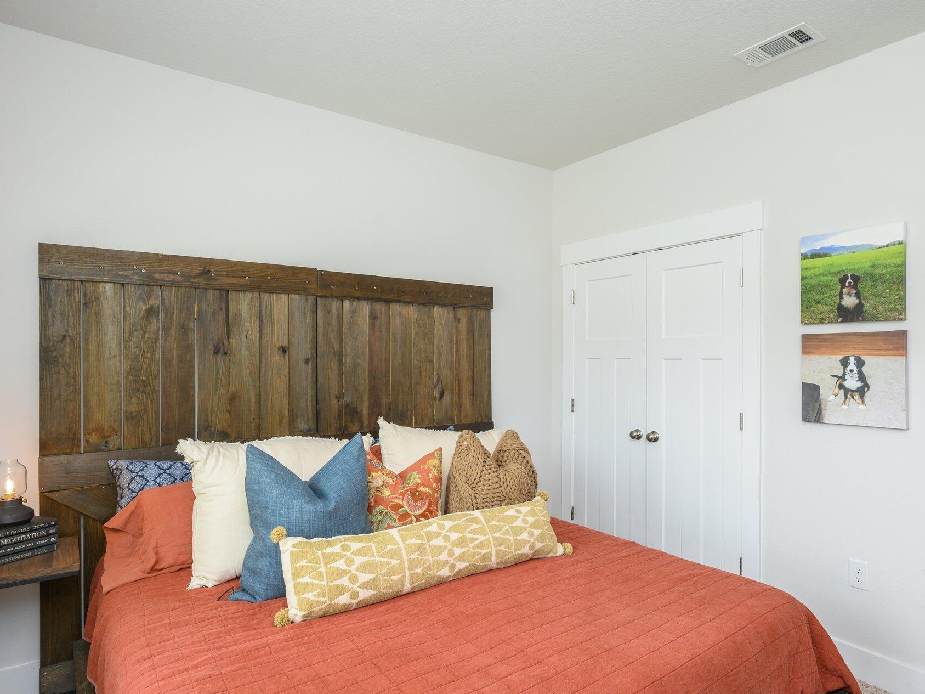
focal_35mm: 21
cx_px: 485
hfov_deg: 78.9
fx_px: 561
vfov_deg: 63.4
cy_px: 356
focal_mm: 18
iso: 320
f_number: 9
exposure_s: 1/30
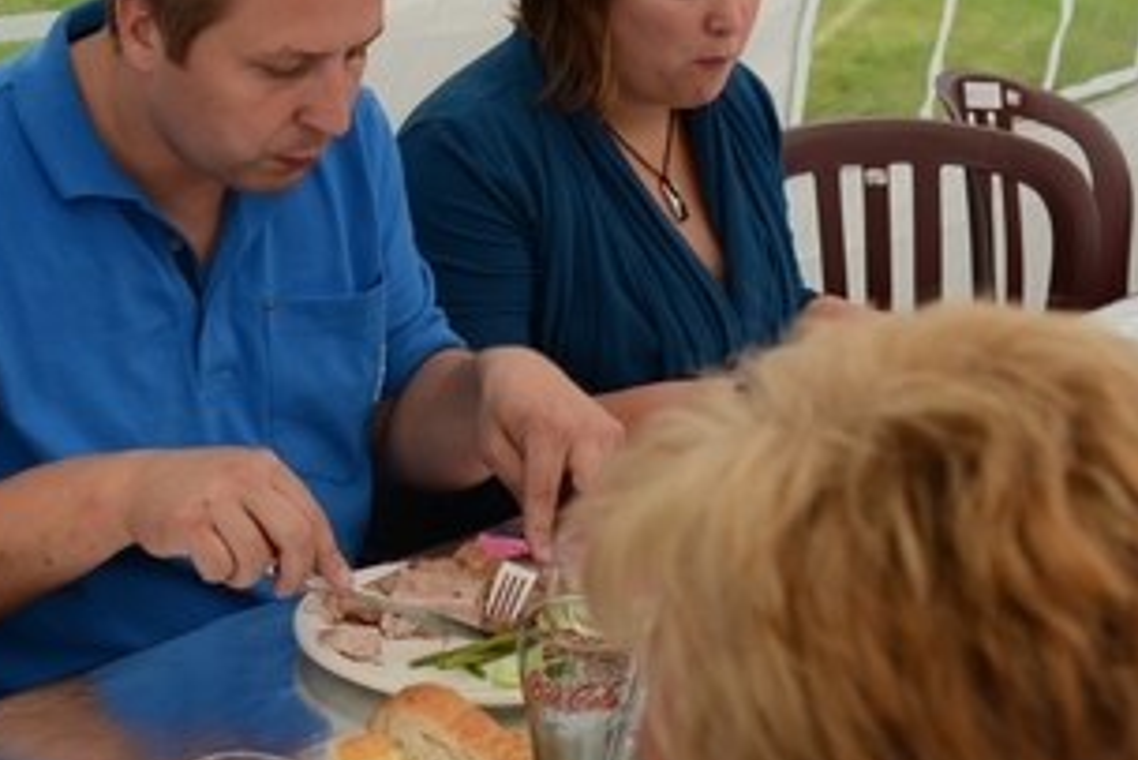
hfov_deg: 25.1
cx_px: 168
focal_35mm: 79
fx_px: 2498
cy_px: 251
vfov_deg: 17.3
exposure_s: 1/160
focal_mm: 40
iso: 200
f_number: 6.3
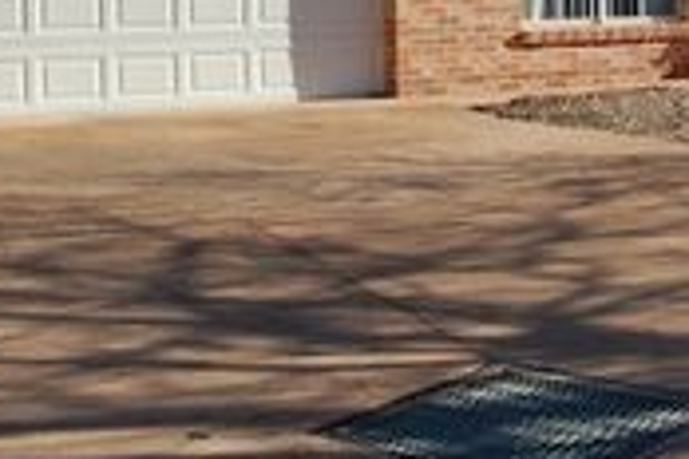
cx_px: 428
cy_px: -93
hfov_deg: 22.8
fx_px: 1703
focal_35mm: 89
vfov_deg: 14.8
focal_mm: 22
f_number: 9
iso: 200
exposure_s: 1/320
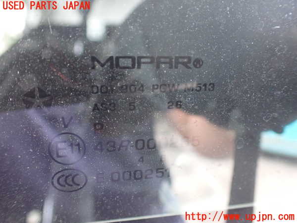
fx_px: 257
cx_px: 148
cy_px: 112
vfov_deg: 46.8
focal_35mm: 30
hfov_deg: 60.0
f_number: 2.3
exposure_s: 1/50
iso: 800
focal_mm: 5.4
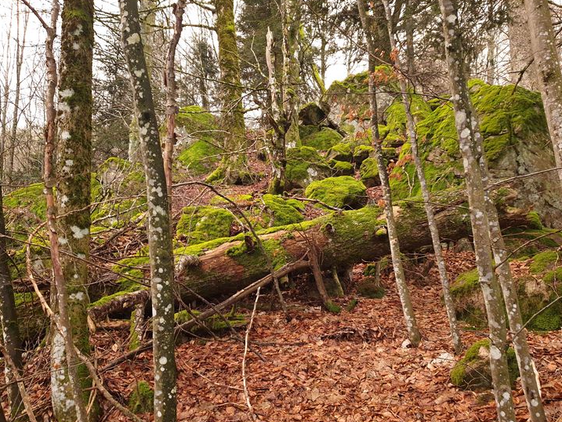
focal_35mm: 29
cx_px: 287
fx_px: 471
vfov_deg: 48.2
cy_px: 224
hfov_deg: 61.6
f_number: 1.5
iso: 250
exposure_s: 1/50
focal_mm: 4.3
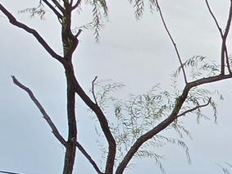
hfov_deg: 10.7
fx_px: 630
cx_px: 741
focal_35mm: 94
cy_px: 286
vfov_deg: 14.3
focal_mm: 2.2
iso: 50
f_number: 2.2
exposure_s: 1/3300
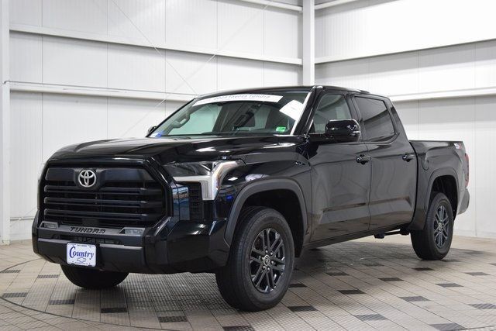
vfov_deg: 25.1
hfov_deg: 36.9
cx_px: 248
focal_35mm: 54
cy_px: 166
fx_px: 744
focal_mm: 36
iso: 1600
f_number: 5
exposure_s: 1/60
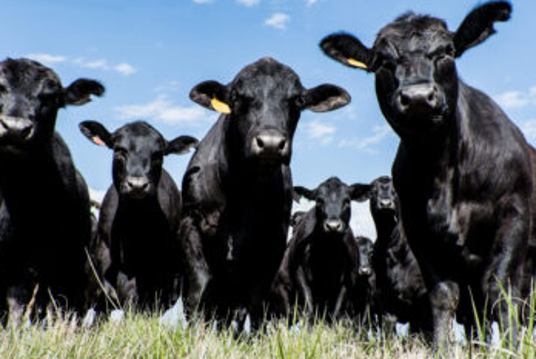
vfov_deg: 42.4
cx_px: 265
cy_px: 183
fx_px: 462
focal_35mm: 31
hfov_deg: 60.2
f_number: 10
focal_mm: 18
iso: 720
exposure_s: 1/500
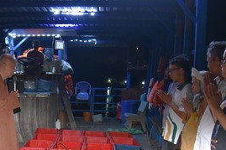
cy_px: 137
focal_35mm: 58
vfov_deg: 22.7
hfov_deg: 33.5
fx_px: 364
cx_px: 46
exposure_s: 1/60
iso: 3200
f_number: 4
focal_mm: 24
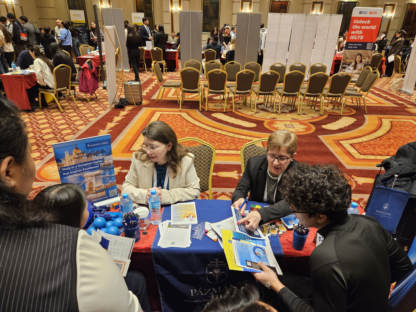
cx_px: 208
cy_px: 156
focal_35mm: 23
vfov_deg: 58.9
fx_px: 276
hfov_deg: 73.9
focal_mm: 5.4
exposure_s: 1/100
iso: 320
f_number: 1.8
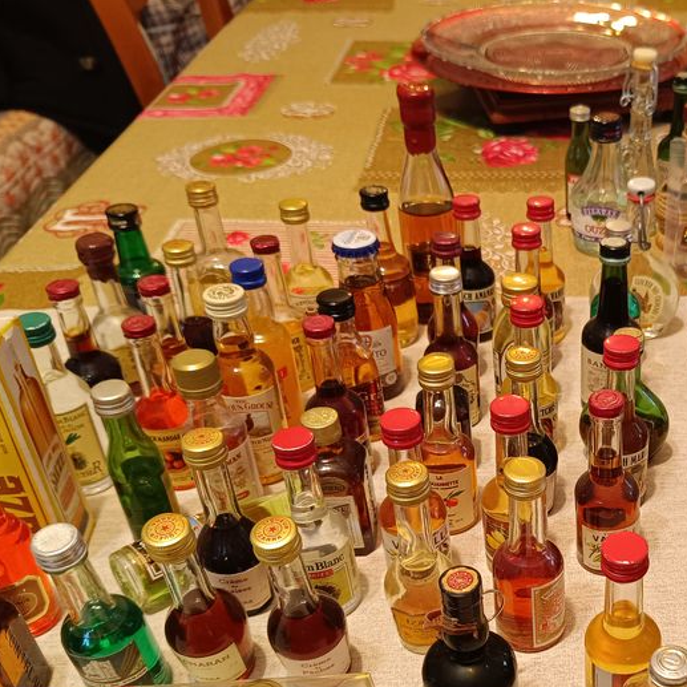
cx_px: 573
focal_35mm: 41
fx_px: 921
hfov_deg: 39.0
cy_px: 496
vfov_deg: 40.0
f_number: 1.88
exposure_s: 1/50.1
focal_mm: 5.59
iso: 558
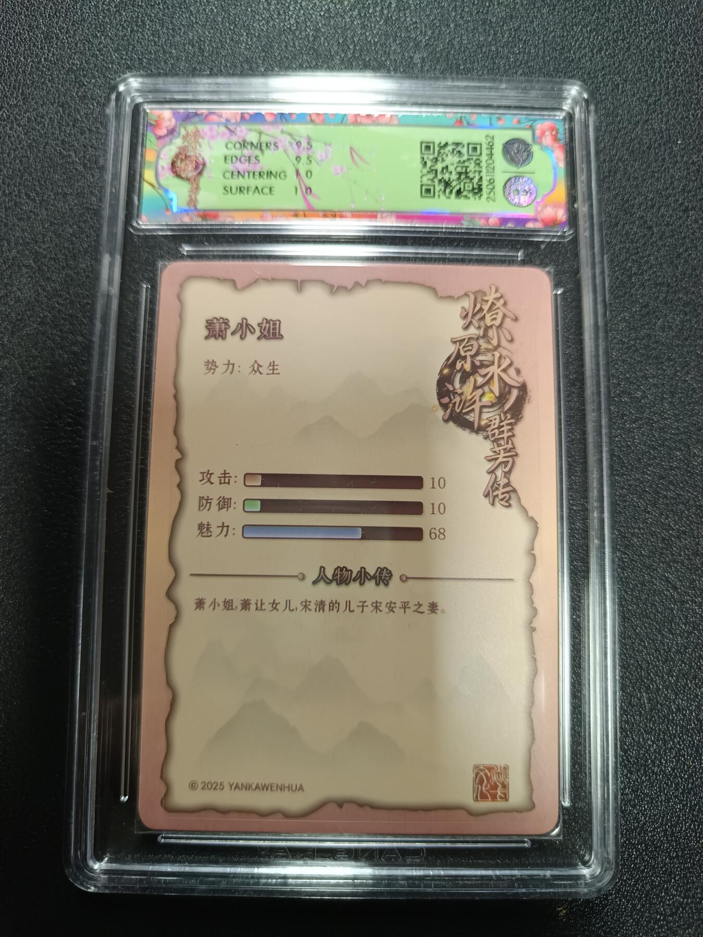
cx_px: 352
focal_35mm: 24
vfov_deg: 71.6
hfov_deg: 56.8
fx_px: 650
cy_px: 468
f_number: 1.7
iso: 1095
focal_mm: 5.31
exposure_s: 1/50
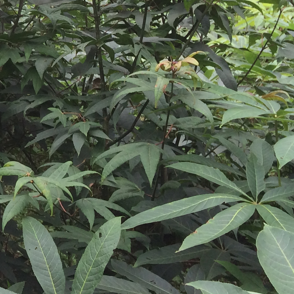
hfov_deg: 16.3
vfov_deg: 17.8
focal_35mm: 95
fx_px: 913
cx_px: -177
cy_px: -3
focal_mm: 4.12
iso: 32
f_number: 2.2
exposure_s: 1/427
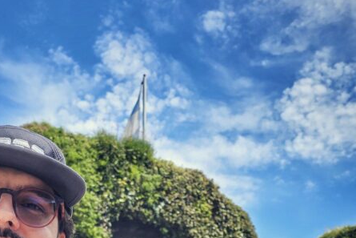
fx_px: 544
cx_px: 132
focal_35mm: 55
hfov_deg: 36.0
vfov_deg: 23.0
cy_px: 268
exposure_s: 1/654
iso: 12
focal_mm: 6.3
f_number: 1.7
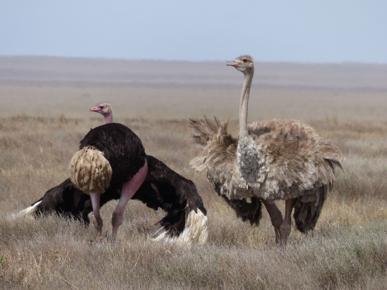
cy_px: 145
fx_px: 6708
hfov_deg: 3.3
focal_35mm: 600
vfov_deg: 2.5
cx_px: 194
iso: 100
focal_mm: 107.9
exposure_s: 1/1300
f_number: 4
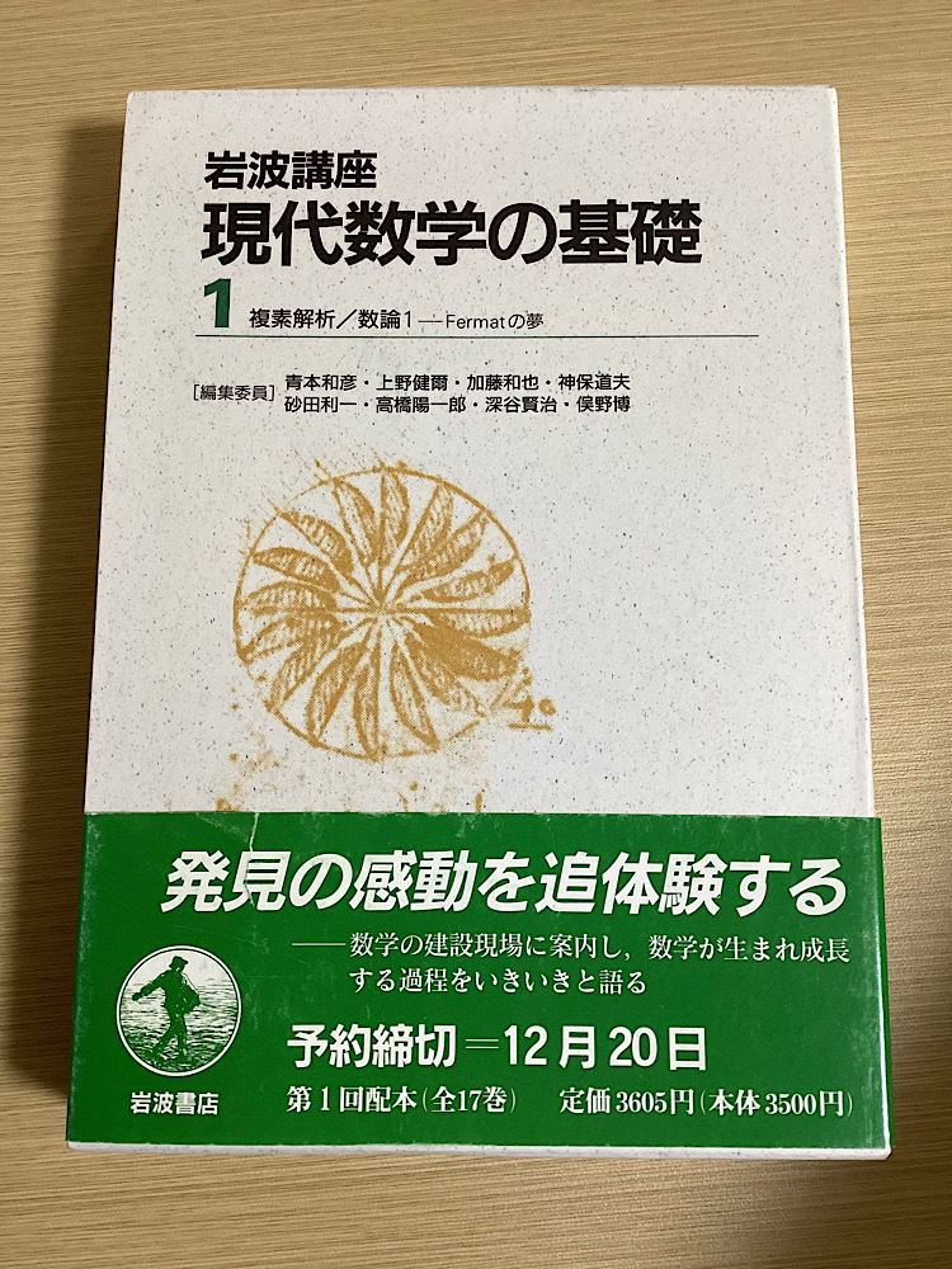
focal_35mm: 31
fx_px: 1137
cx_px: 476
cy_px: 634
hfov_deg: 45.4
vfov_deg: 58.4
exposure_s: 1/50
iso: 125
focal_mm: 3.3
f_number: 2.4
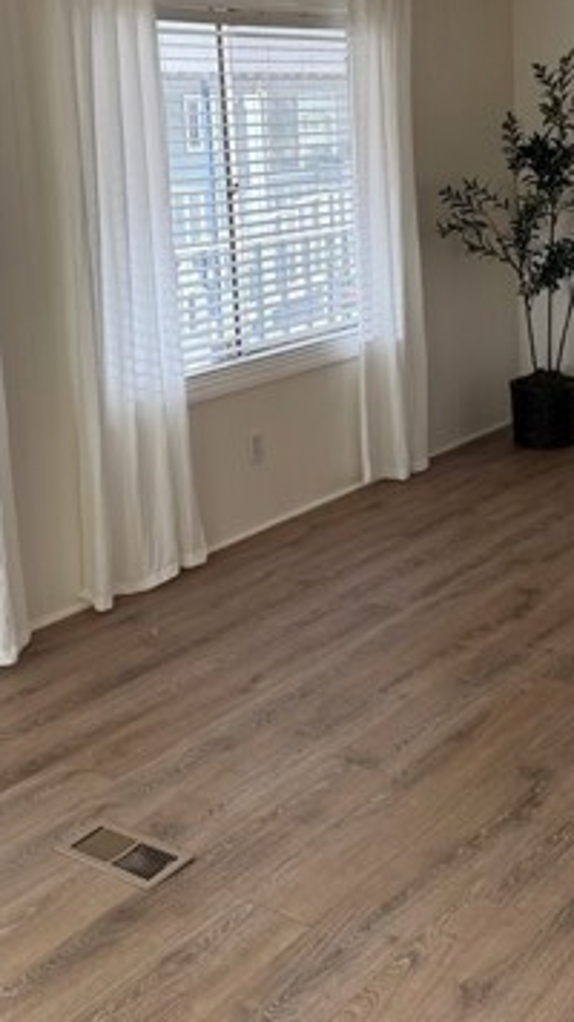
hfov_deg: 25.3
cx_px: 390
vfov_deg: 42.9
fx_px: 1273
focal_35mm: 47
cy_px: 310
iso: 160
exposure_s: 1/60
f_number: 1.78
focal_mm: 6.76
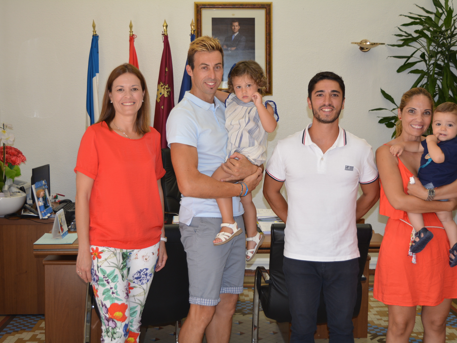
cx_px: 251
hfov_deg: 38.9
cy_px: 171
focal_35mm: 49
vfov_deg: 29.7
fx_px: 647
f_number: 4.2
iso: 400
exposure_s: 1/80
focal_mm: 30
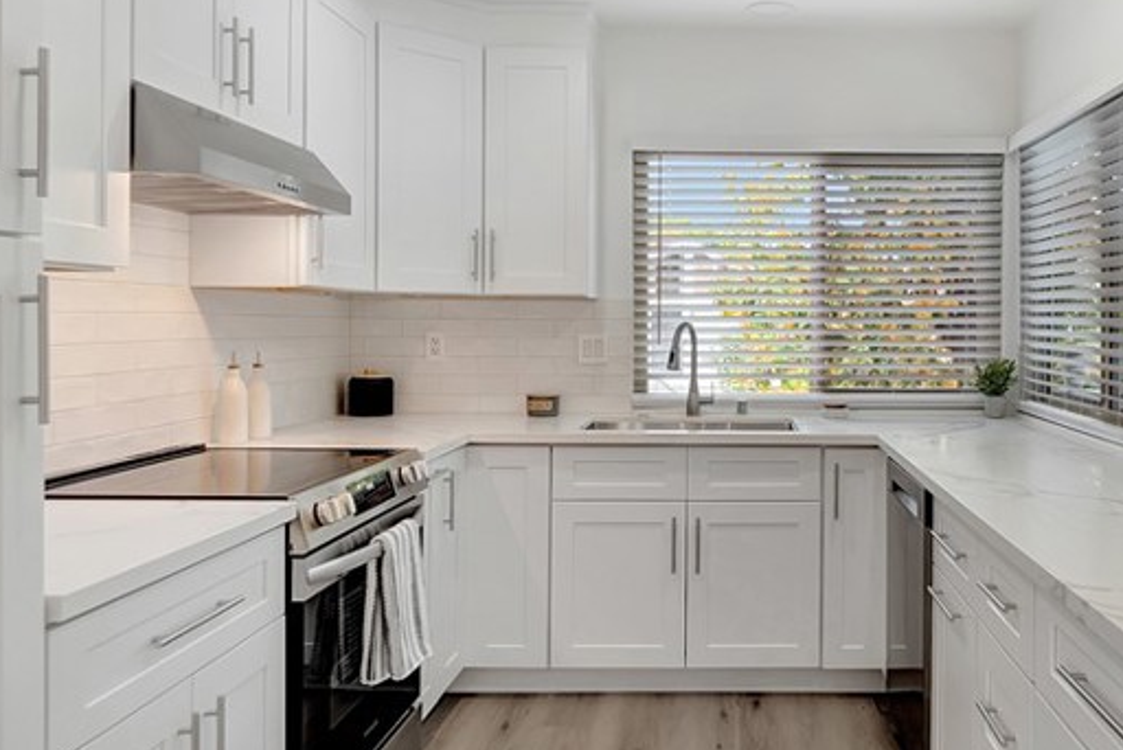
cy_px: 332
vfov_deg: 43.6
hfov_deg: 60.3
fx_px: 936
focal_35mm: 30
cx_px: 759
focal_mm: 10
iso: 100
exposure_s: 1/30
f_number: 5.6
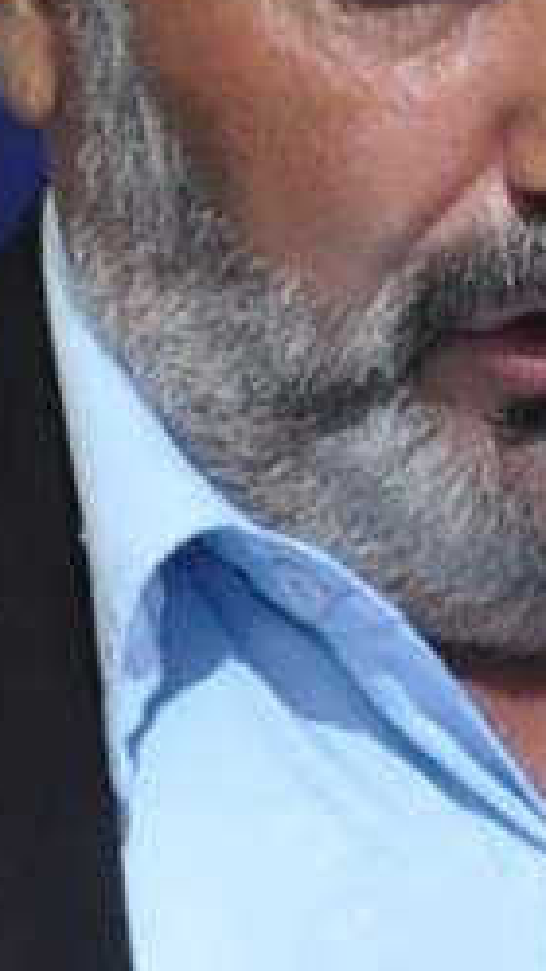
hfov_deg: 0.9
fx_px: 36574
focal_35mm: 1421
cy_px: 659
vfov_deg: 1.5
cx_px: 316
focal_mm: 105
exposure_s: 1/100
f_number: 5.6
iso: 2000
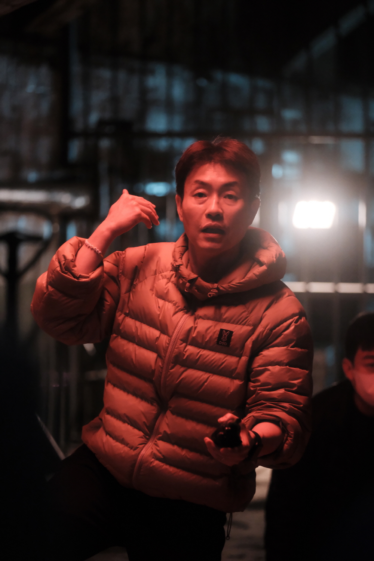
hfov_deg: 6.5
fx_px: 3272
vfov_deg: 9.8
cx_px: 187
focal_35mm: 210
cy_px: 280
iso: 6400
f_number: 2.8
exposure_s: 1/250
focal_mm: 140
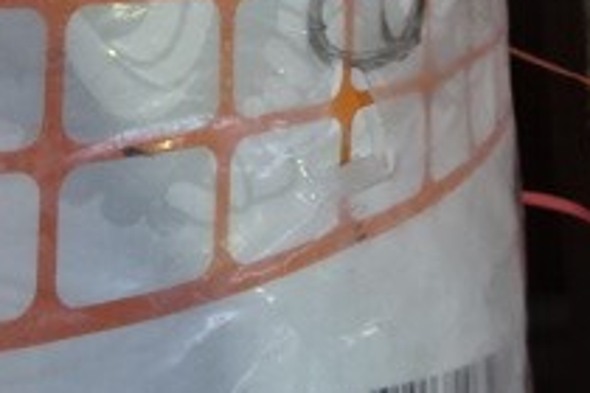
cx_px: -8
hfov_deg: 25.3
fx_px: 1245
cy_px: -244
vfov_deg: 16.0
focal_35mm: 76
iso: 250
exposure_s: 1/30
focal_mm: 4.1
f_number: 3.5
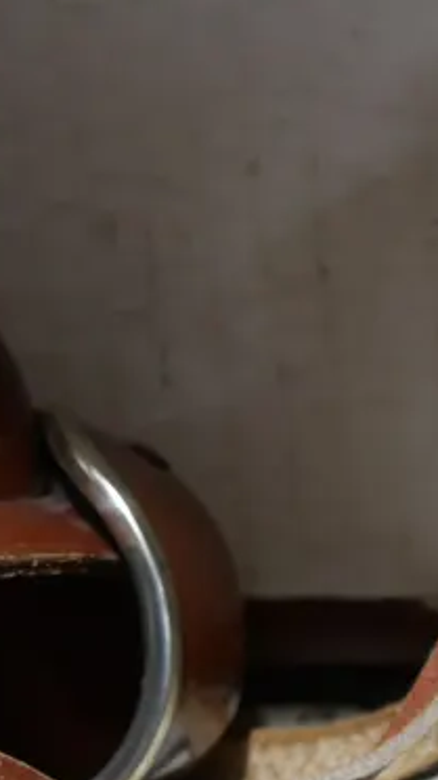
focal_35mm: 96
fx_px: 1984
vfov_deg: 21.8
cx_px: 1044
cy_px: 685
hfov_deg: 10.8
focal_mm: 16
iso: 640
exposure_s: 1/60
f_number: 3.6
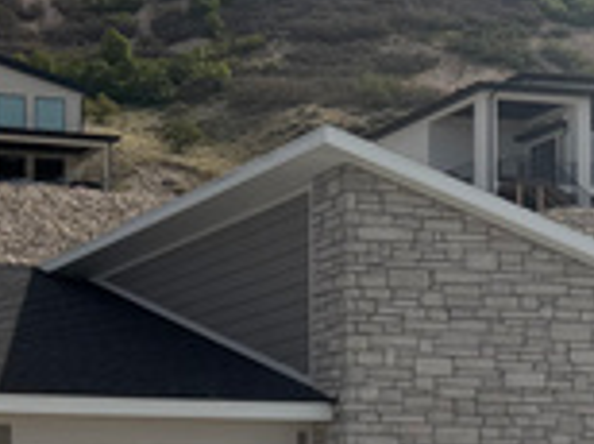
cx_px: -85
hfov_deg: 18.8
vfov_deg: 14.4
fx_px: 1713
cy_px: 506
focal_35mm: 100
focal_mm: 6.76
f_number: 1.78
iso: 100
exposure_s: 1/10309
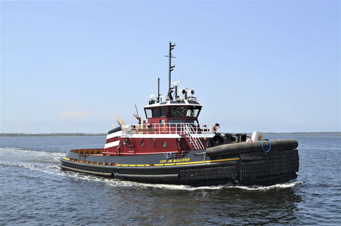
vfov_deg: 34.1
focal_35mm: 39
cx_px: 170
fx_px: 369
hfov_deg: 49.6
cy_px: 113
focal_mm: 26
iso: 100
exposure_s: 1/320
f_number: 8
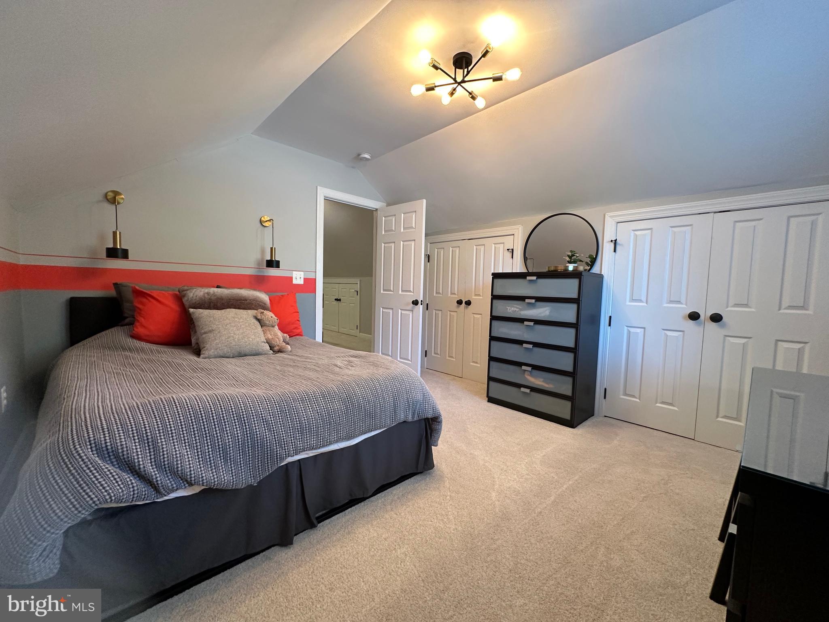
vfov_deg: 85.7
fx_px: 335
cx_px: 414
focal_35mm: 14
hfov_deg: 102.1
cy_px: 311
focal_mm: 2.22
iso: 200
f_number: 2.2
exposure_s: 1/60
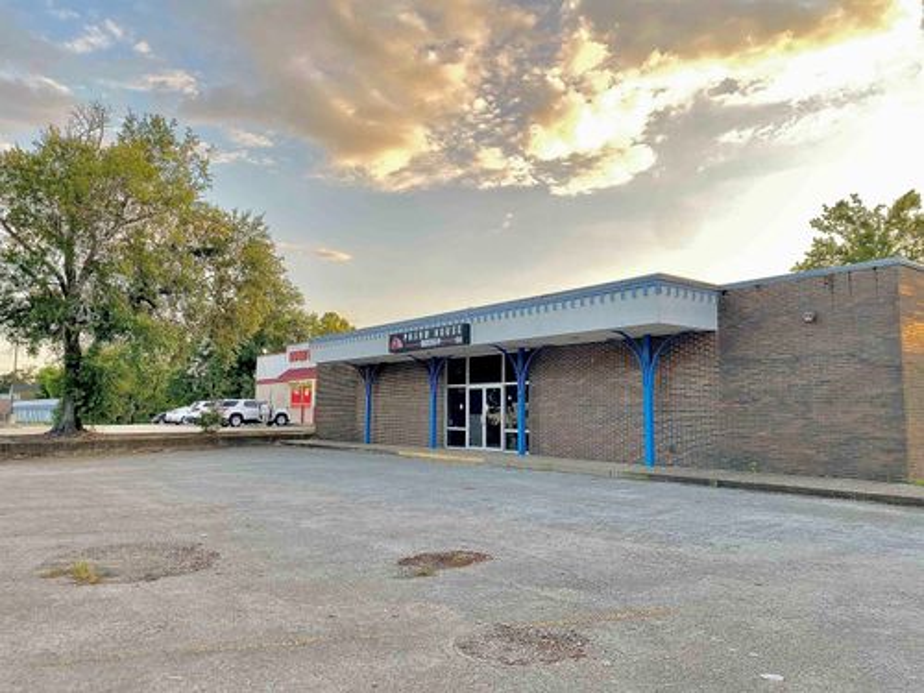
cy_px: 346
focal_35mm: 26
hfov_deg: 67.3
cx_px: 462
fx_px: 694
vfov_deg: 53.1
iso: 40
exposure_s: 1/121
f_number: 1.8
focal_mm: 4.25
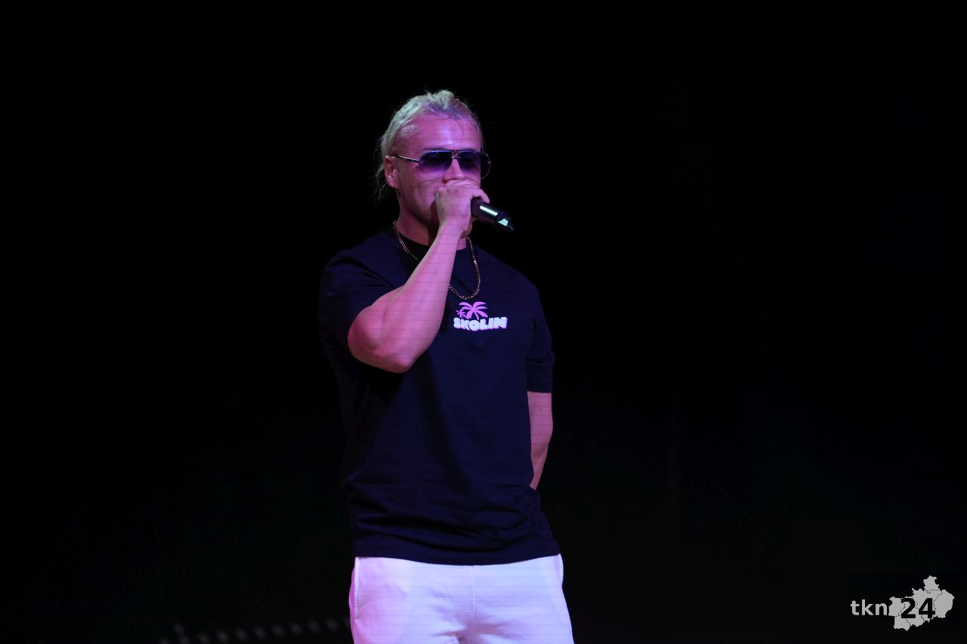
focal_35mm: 200
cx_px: 484
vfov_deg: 6.9
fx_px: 5371
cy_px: 322
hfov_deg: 10.3
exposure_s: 1/250
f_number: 4
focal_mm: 200
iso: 1600
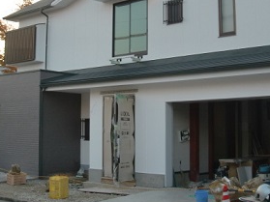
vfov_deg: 23.8
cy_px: 60
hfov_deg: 31.7
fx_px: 476
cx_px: 147
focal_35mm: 61
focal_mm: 6.66
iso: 64
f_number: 3.9
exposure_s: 1/100
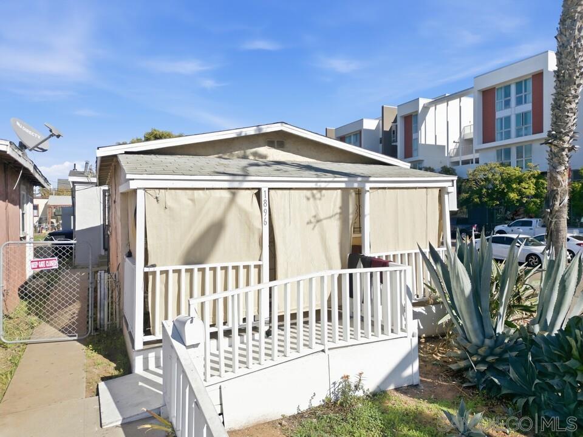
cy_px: 218
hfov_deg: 71.6
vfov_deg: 56.8
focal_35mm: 24
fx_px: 404
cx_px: 292
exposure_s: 1/5000
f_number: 1.7
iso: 130
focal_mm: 6.7
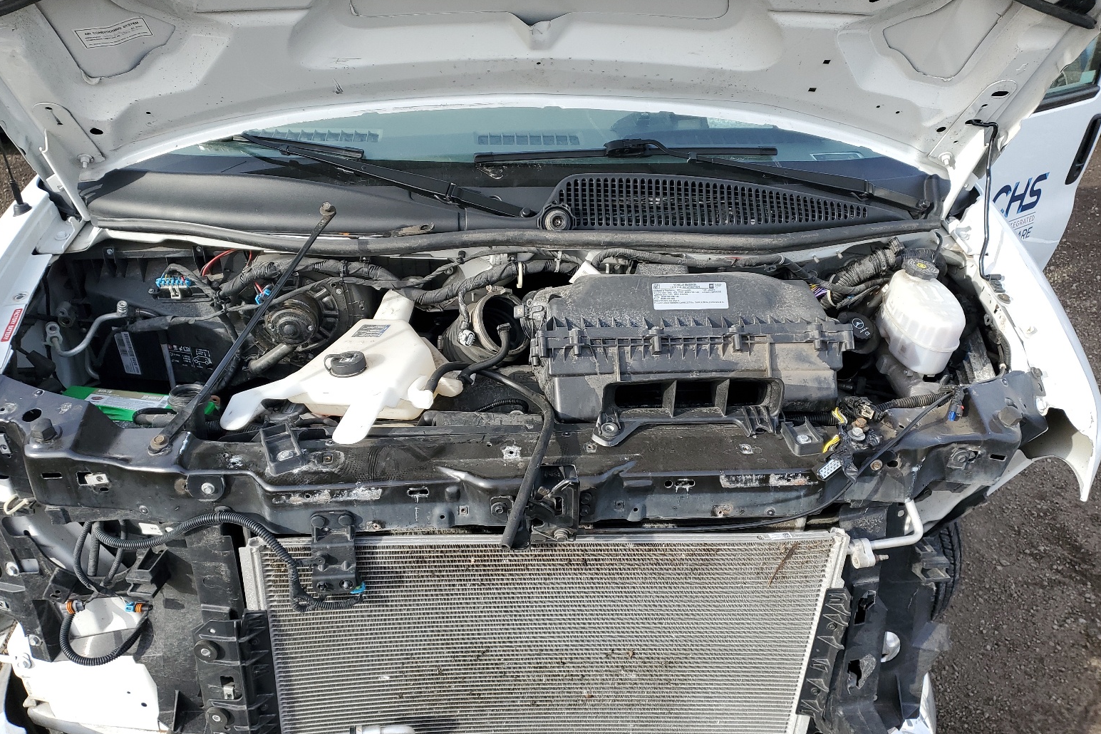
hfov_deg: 65.5
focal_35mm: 28
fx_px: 856
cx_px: 539
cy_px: 340
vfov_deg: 46.4
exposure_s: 1/909
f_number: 1.5
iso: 50
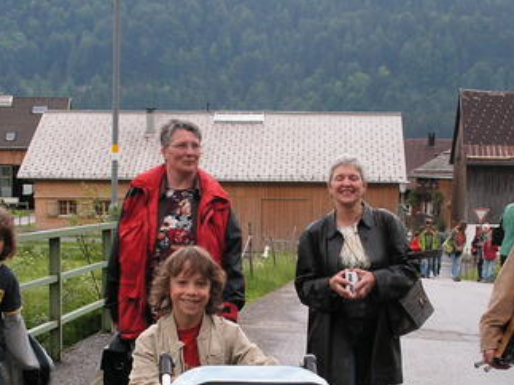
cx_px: 267
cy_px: 329
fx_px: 1380
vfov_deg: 15.7
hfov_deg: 21.1
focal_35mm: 93
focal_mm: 8.4
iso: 50
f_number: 4.8
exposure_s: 1/100
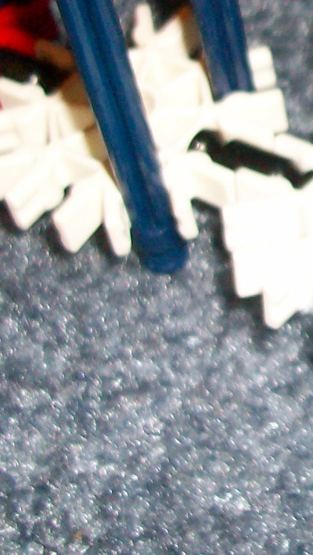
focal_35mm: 96
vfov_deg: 21.9
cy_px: 90
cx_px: 506
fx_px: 1416
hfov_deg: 11.9
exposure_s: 1/60
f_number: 2.8
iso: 160
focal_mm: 5.7
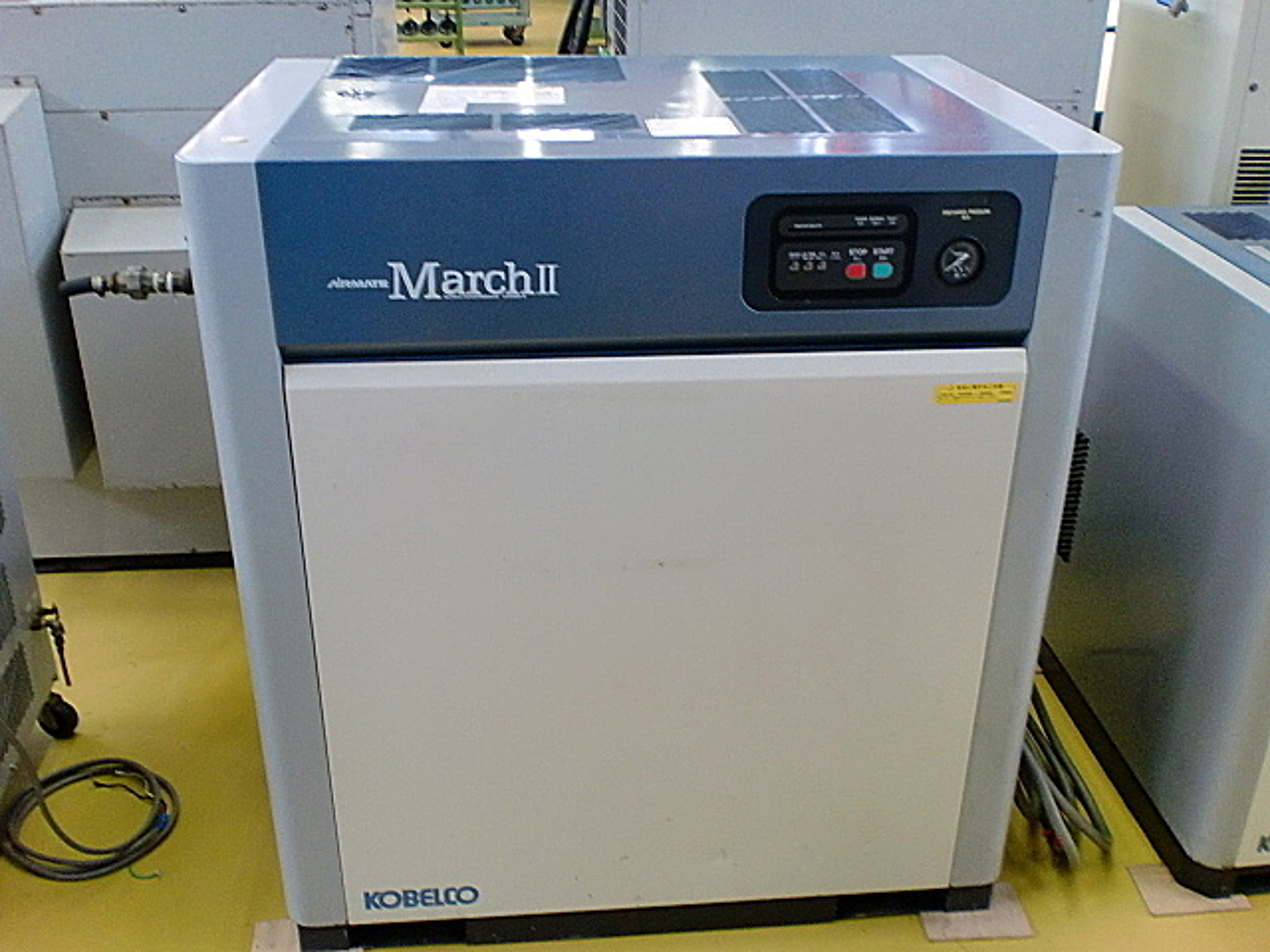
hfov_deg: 52.6
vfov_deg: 40.7
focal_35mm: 35
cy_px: 476
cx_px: 635
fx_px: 1284
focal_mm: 6.3
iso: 250
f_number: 3.1
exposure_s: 1/60
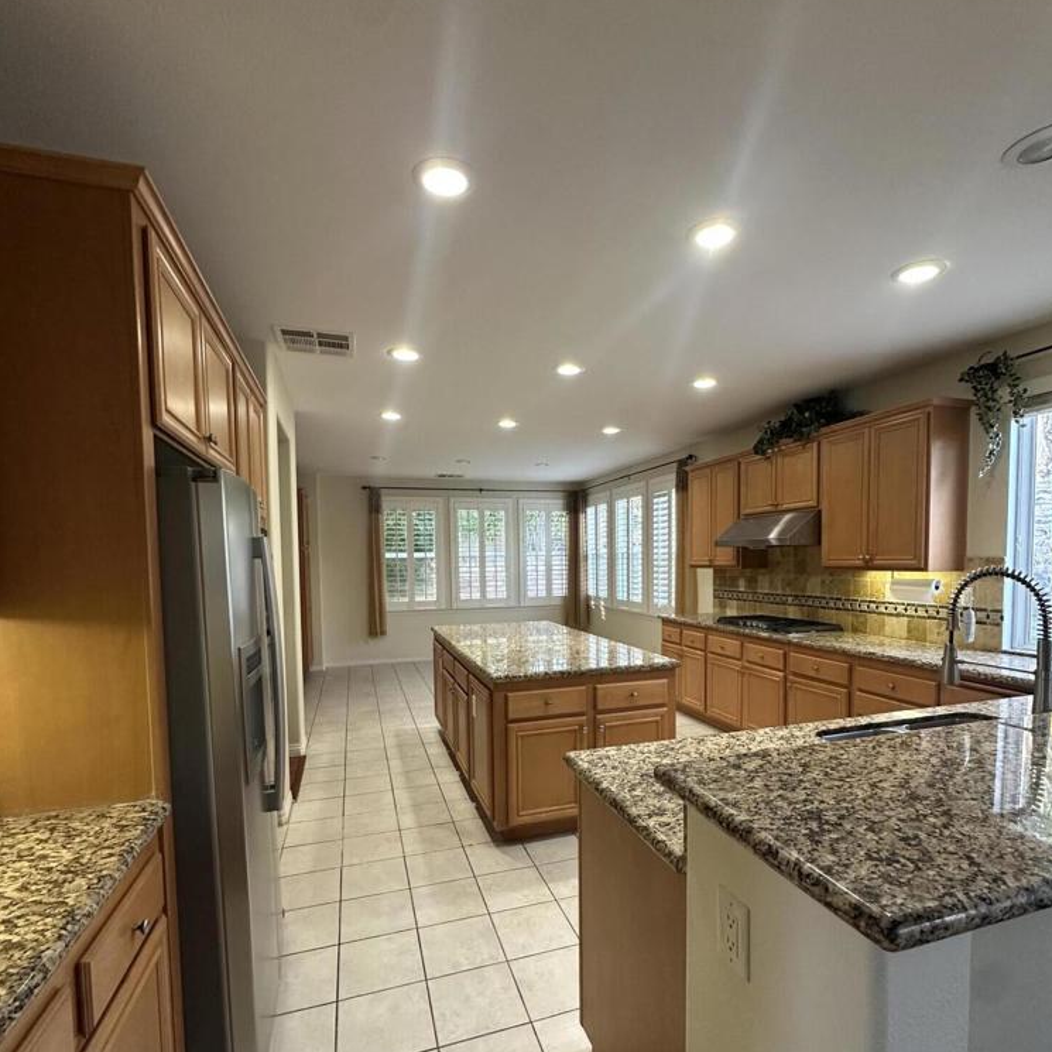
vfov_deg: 83.6
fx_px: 585
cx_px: 538
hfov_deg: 84.0
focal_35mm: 17
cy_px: 590
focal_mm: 2.22
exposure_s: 1/60
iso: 500
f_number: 2.2
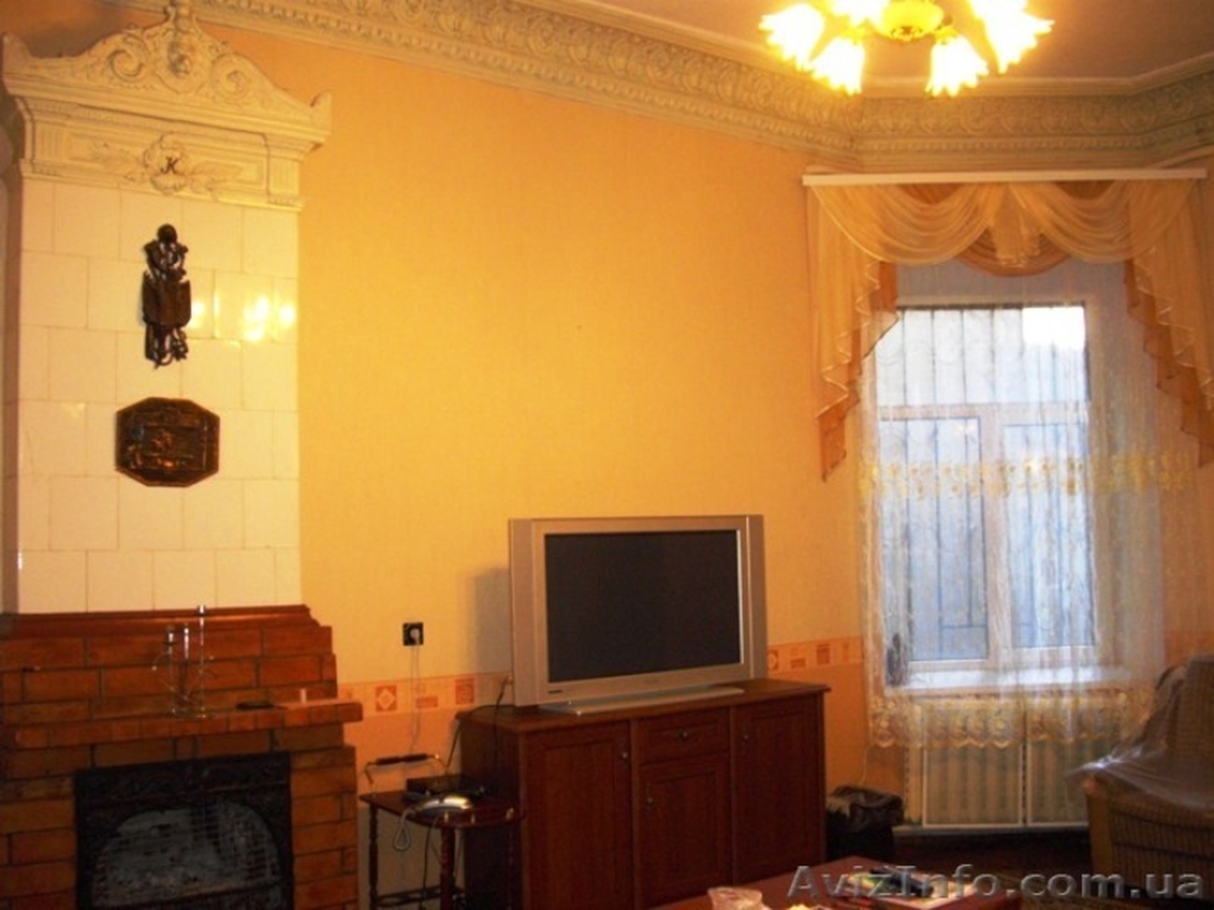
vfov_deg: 37.7
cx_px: 607
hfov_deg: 49.0
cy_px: 455
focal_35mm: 38
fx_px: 1333
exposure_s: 1/80
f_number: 2.8
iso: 400
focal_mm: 7.9
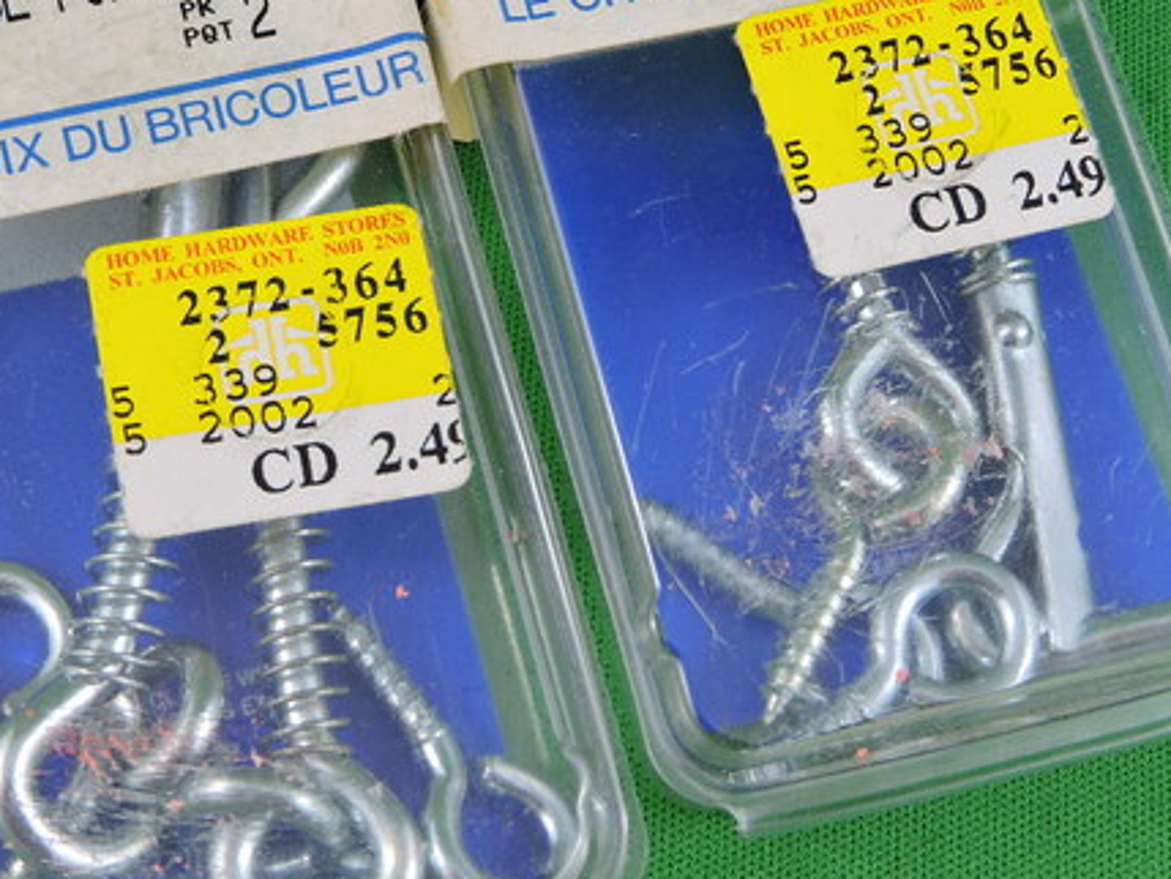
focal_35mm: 72
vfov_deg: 20.4
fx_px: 2436
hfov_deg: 27.0
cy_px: 270
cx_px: 468
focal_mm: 7.2
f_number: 3.8
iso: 100
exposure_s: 1/40
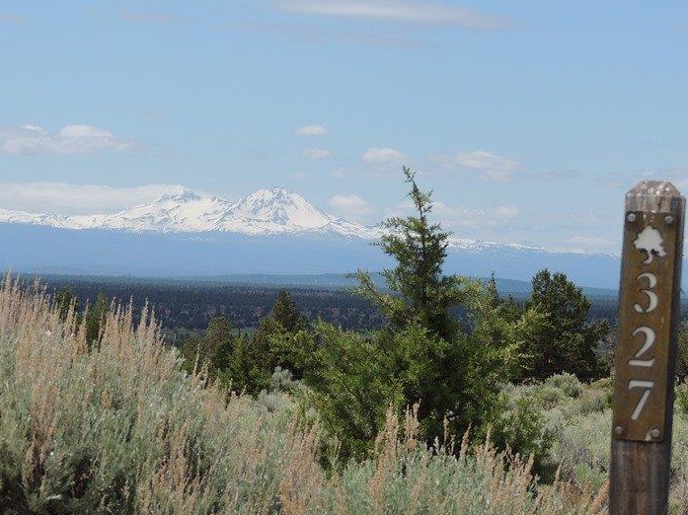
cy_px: 240
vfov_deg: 10.1
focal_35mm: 147
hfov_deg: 13.4
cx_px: 328
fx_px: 2920
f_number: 4.1
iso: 100
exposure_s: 1/1250
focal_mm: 17.8
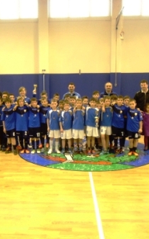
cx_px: 65
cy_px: 120
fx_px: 240
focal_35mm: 37
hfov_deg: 34.4
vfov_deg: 52.7
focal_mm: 4.7
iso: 400
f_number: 2.8
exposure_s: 1/40
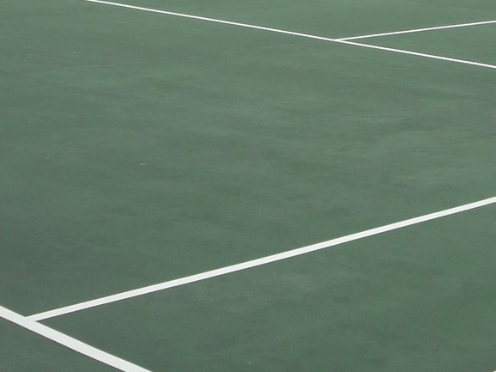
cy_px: -67
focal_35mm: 108
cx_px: 397
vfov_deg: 13.3
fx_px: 1547
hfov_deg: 18.1
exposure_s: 1/320
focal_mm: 6.9
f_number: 4.5
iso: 80
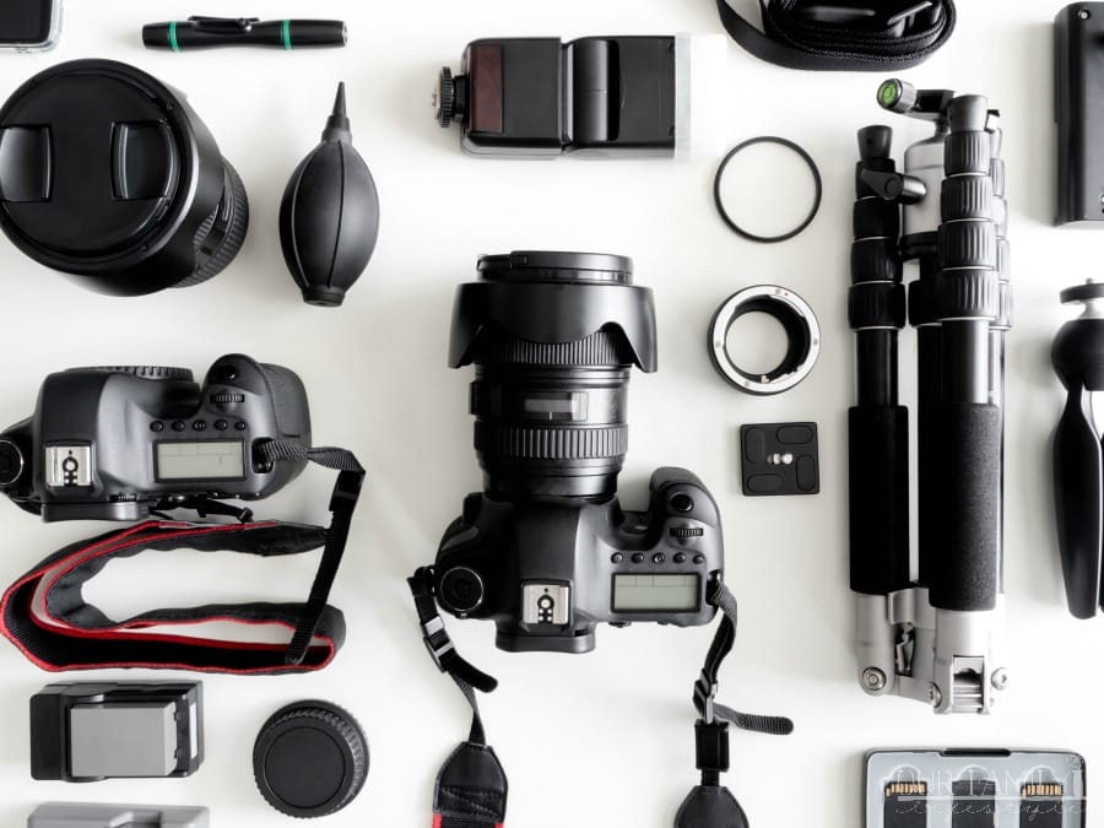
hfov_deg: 56.8
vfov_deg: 44.2
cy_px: 414
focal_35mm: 32
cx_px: 552
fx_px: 1021
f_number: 14
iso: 200
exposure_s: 1
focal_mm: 16
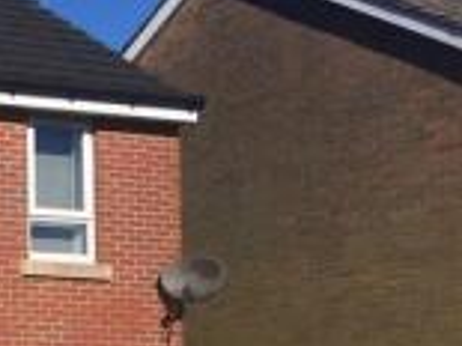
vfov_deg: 13.3
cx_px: -404
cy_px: 362
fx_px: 1454
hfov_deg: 15.3
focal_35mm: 109
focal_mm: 4.15
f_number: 2.2
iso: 32
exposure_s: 1/3165
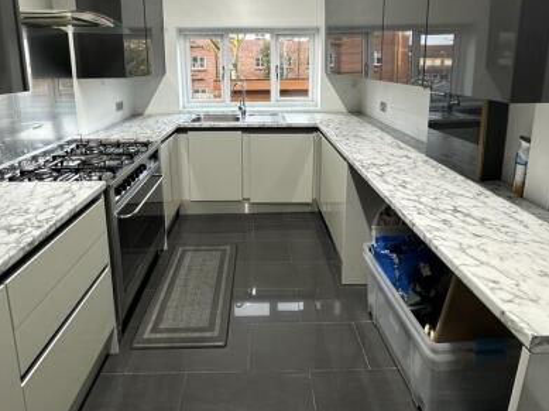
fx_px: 333
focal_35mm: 21
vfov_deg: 61.1
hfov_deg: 79.0
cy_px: 122
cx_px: 263
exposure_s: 1/50
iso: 160
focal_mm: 2.22
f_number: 2.2
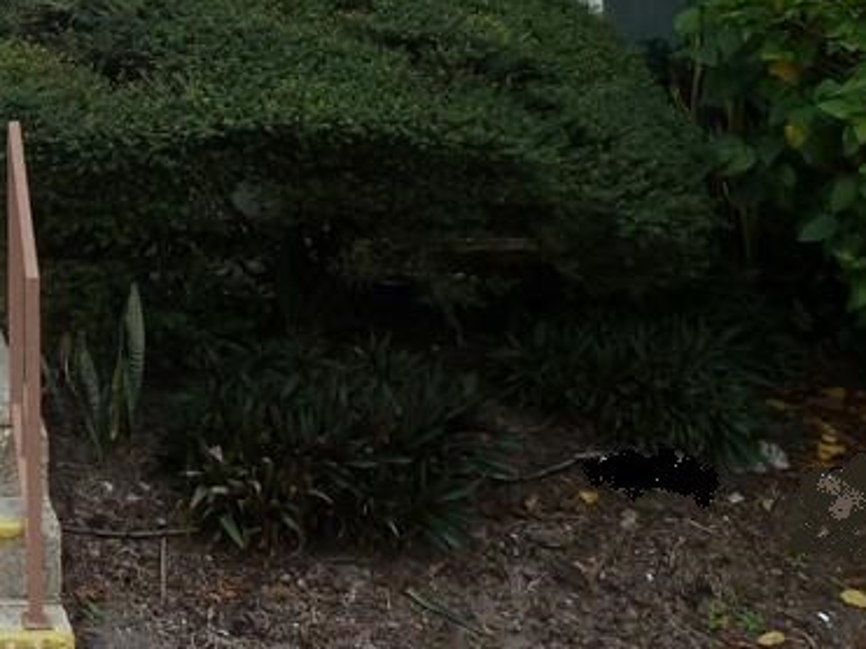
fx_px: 1726
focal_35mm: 69
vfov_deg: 19.5
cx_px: -149
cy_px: -210
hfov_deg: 25.5
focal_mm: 4.1
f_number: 3.3
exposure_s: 1/80
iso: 80
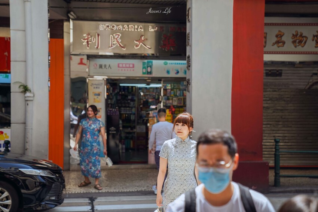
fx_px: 618
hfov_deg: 28.9
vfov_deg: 19.4
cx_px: 159
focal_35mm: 70
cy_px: 106
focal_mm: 70
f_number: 2.8
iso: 100
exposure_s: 1/640
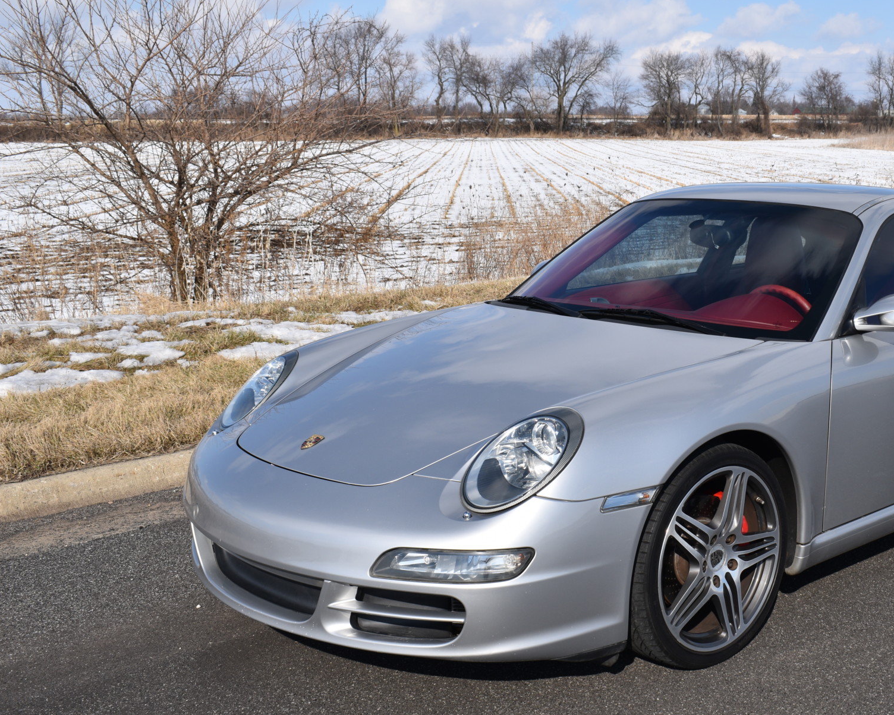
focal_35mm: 46
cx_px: 606
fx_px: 1217
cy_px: 366
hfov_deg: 39.8
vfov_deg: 32.7
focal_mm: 24
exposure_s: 1/400
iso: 100
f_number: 10
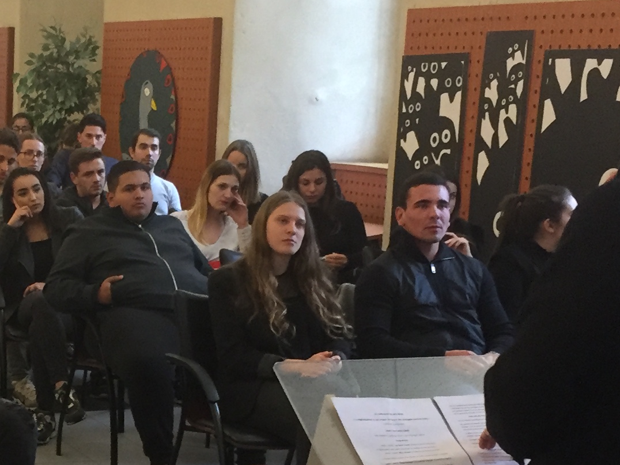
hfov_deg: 21.4
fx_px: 1576
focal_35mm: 88
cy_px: 434
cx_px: -9
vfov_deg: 16.5
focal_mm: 4.15
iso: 200
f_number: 2.2
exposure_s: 1/33
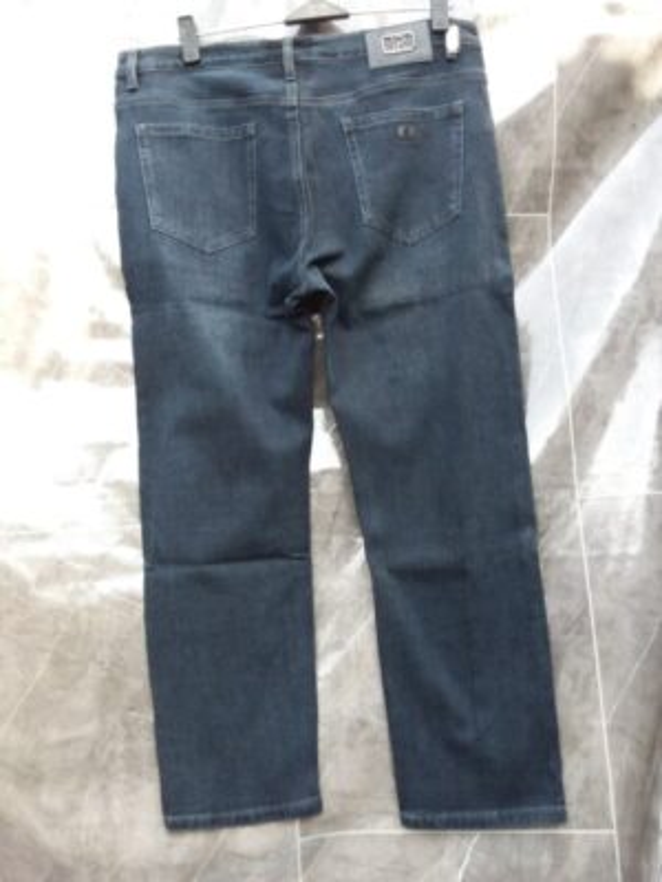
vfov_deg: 65.3
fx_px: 688
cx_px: 331
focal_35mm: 27
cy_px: 441
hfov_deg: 51.4
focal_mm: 2.91
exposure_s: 1/155
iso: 40
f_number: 1.9
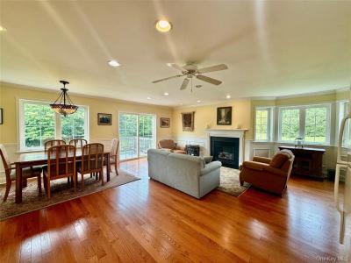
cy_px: 132
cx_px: 176
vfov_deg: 85.7
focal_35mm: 14
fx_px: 142
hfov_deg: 102.1
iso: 64
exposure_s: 1/120
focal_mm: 2.22
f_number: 2.2
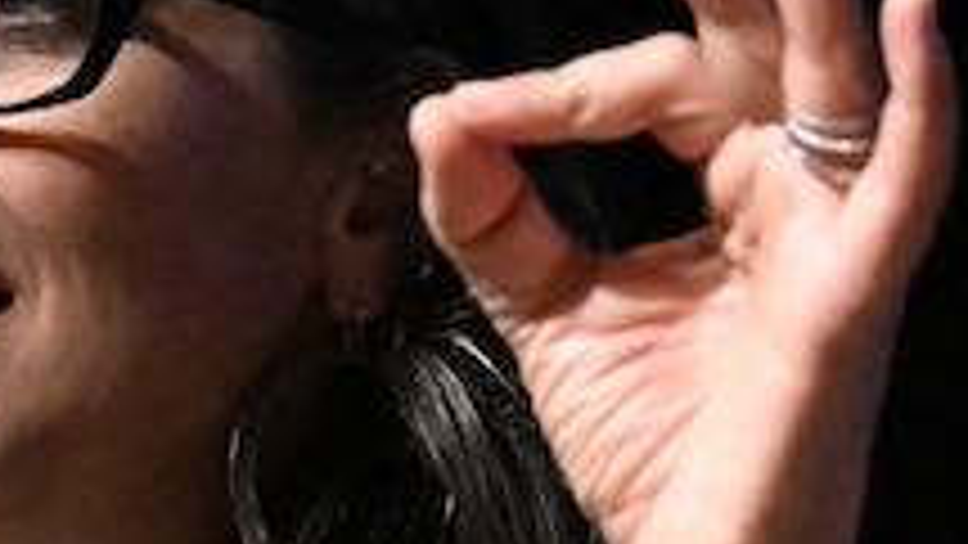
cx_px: -207
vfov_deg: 1.7
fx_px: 17995
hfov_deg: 3.1
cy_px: 962
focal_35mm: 701
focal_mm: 120
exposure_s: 1/500
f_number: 4.5
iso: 11400
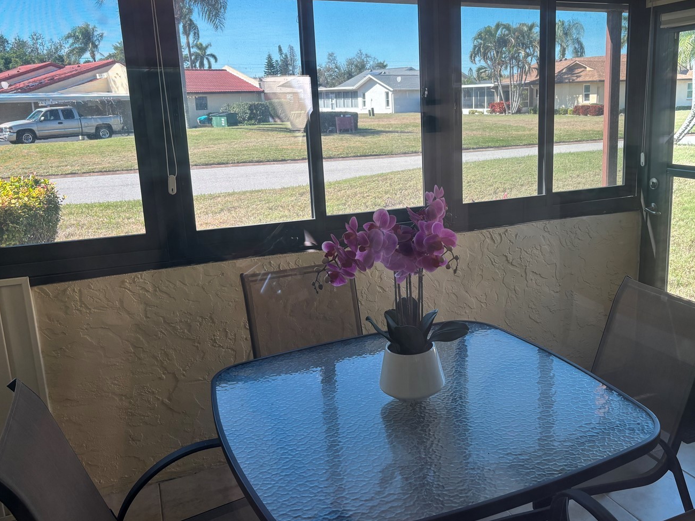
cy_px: 243
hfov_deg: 56.4
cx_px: 418
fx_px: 642
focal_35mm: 32
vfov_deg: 44.1
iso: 50
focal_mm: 5.96
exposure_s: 1/120
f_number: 1.6
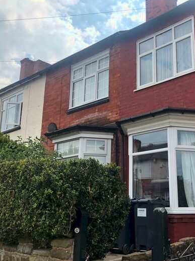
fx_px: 285
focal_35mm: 38
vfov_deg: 49.0
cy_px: 129
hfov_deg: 36.6
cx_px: 152
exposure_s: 1/838
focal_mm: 3.99
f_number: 1.8
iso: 20
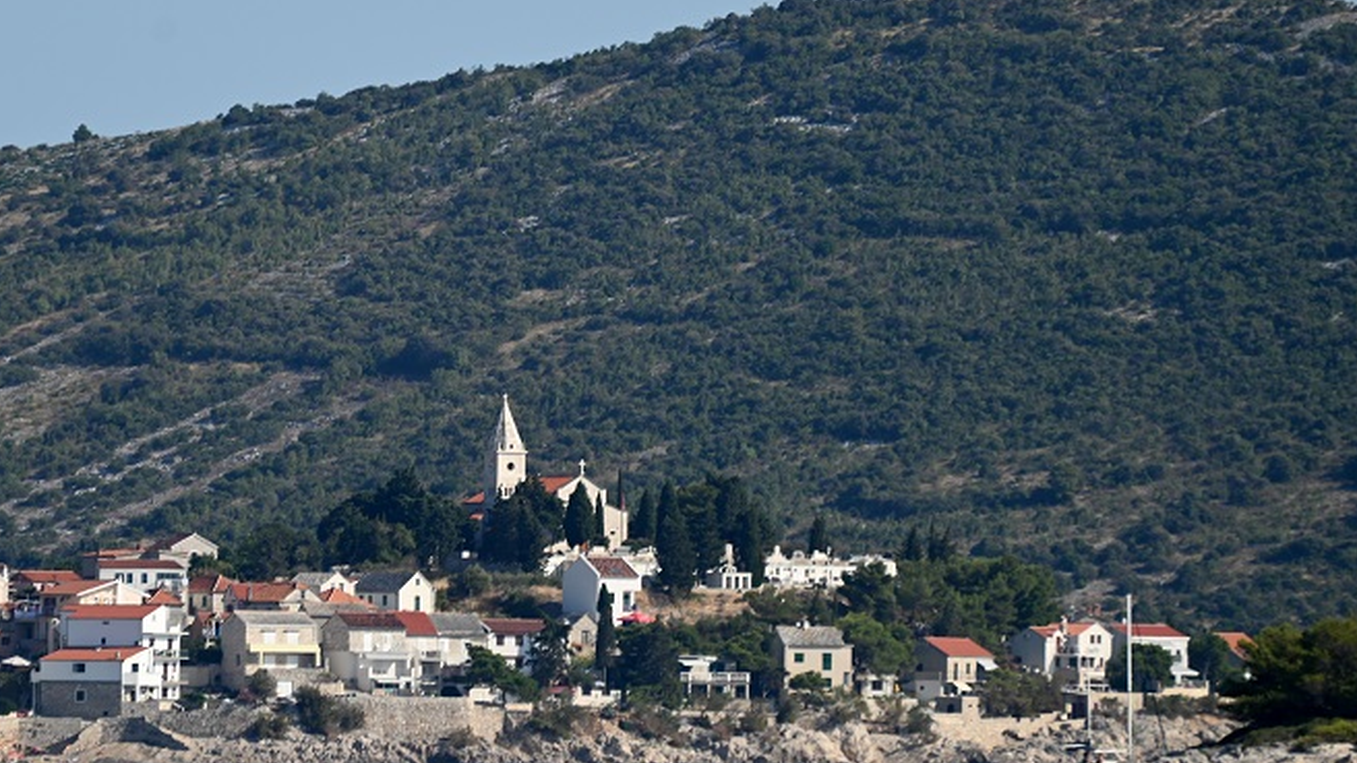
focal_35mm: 479
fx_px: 17235
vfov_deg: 2.5
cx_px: 472
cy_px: 303
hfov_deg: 4.5
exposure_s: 1/640
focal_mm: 300
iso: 100
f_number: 5.6
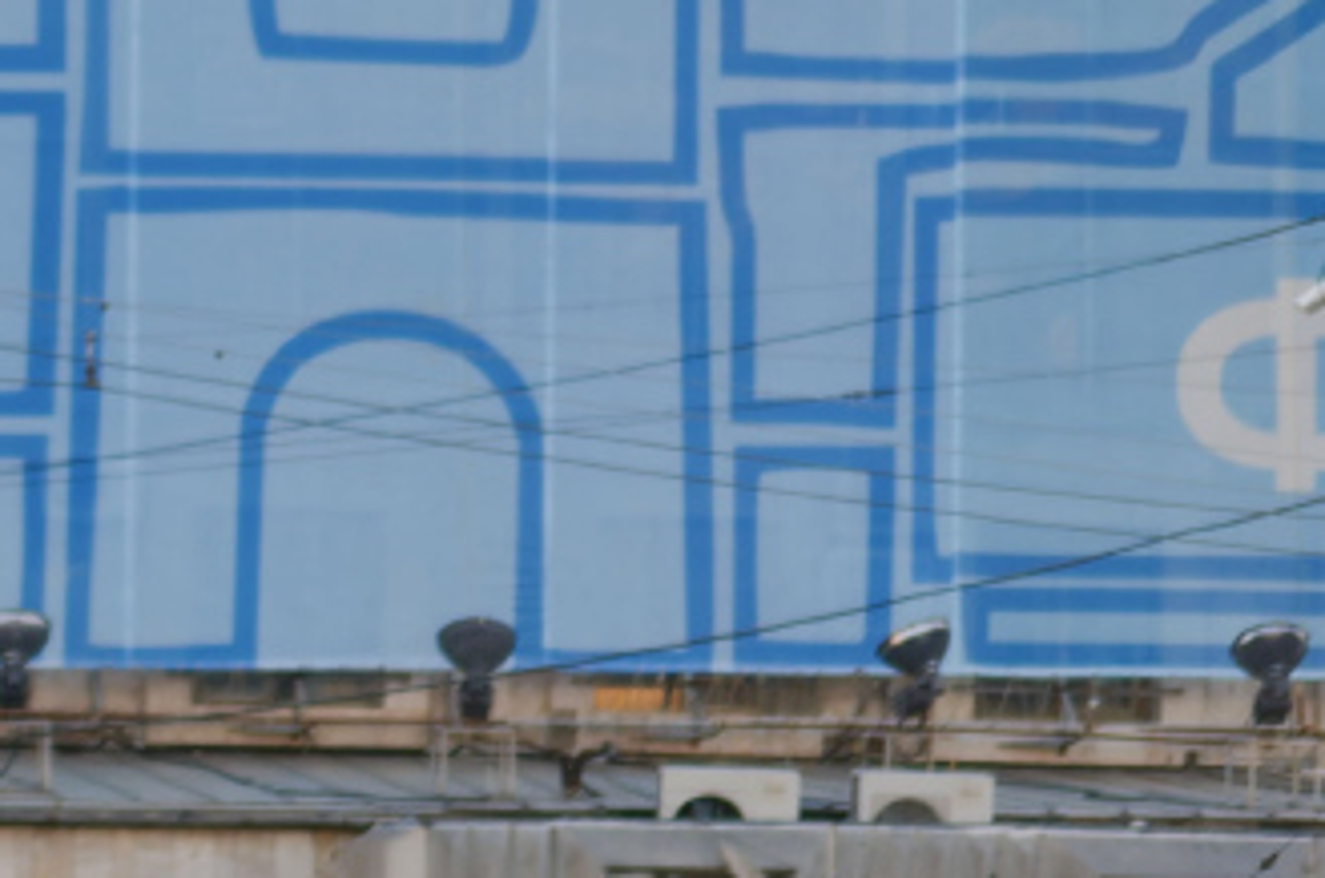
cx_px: -910
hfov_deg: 2.6
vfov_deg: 1.7
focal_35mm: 801
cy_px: 924
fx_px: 29423
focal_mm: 135
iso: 100
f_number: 5
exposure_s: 1/125
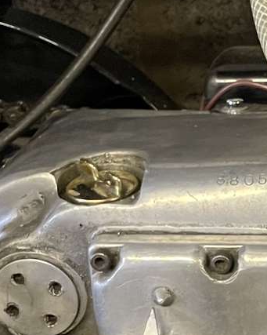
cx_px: 481
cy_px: 244
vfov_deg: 16.1
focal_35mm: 119
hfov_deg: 11.9
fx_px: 1177
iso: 500
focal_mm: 4.2
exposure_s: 1/33
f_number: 1.6
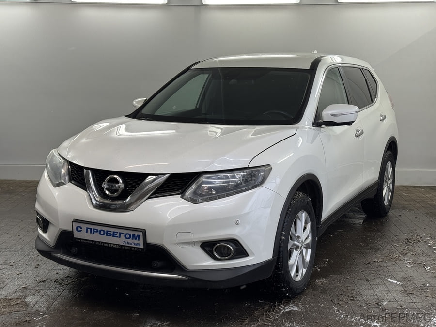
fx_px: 605
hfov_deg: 39.7
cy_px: 164
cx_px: 218
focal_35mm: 48
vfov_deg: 30.3
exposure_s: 1/163
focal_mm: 6.76
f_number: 1.78
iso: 50
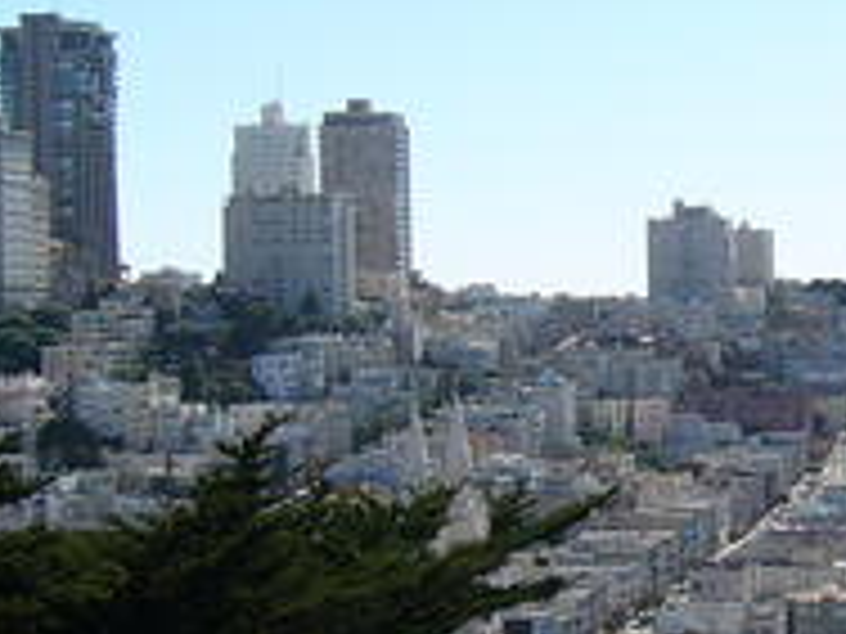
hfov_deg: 16.4
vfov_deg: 12.4
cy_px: 351
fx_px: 2908
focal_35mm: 119
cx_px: 684
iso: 50
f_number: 8
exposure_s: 1/160
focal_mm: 5.8
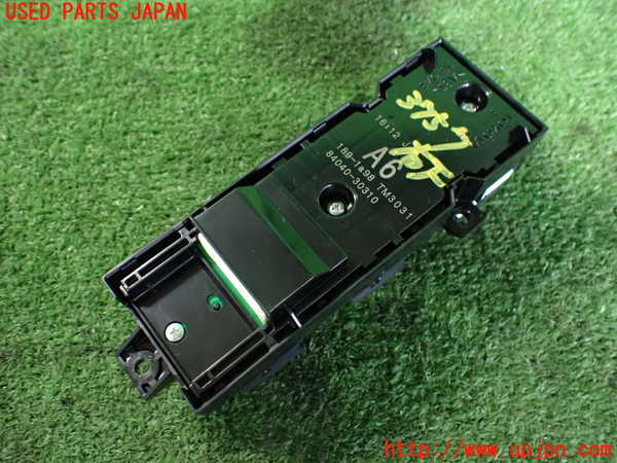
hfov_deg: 60.0
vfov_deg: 46.8
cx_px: 308
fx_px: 535
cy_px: 232
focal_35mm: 30
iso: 800
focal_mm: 5.4
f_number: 2.3
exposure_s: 1/30
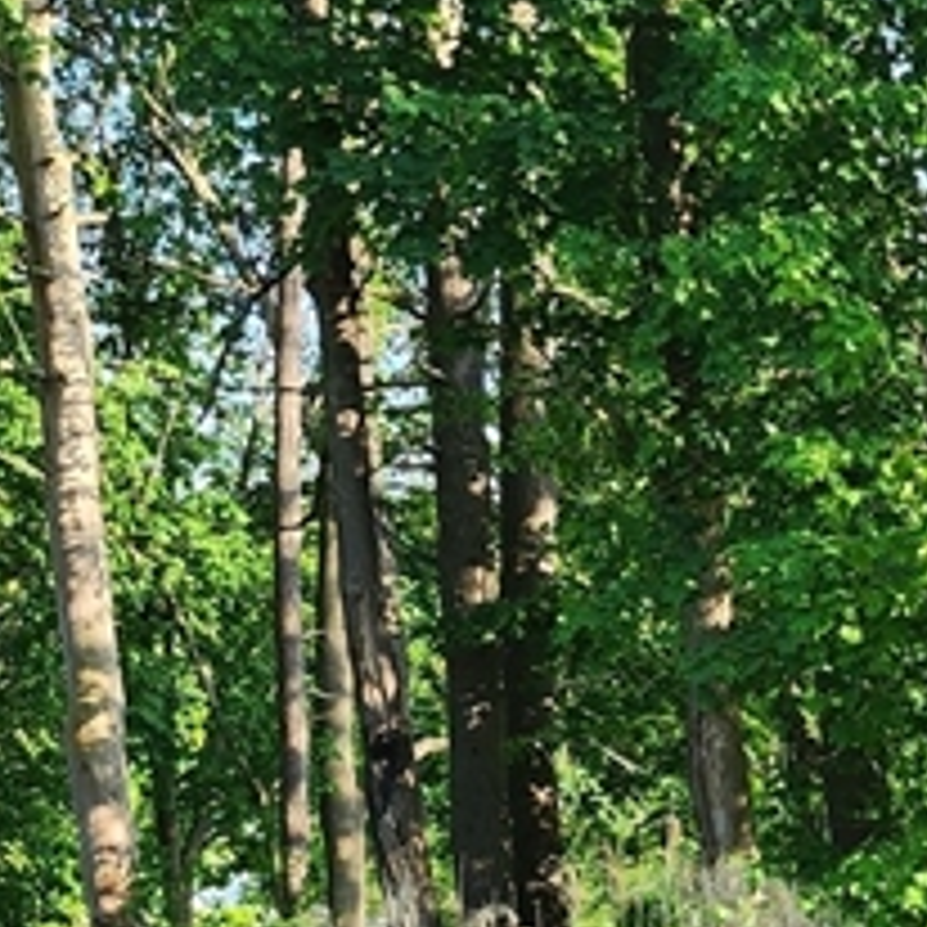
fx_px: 3060
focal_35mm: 101
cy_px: 1422
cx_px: 1238
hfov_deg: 16.2
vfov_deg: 15.7
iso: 20
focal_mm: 6.4
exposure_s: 1/180
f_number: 1.8
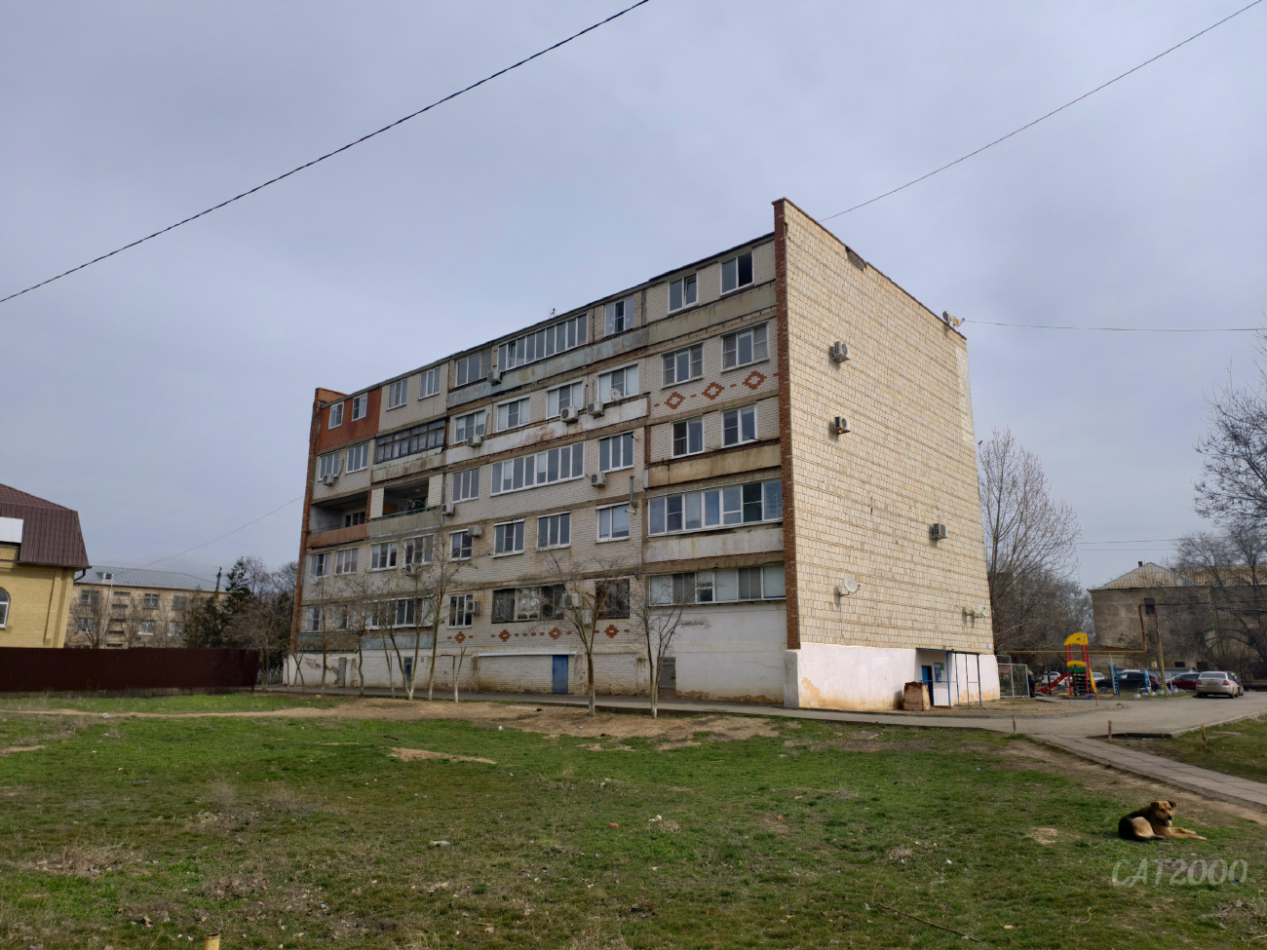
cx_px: 634
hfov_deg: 73.9
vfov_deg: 58.9
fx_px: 842
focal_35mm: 23
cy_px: 475
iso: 72
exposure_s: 1/3584
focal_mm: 6.54
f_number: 1.57
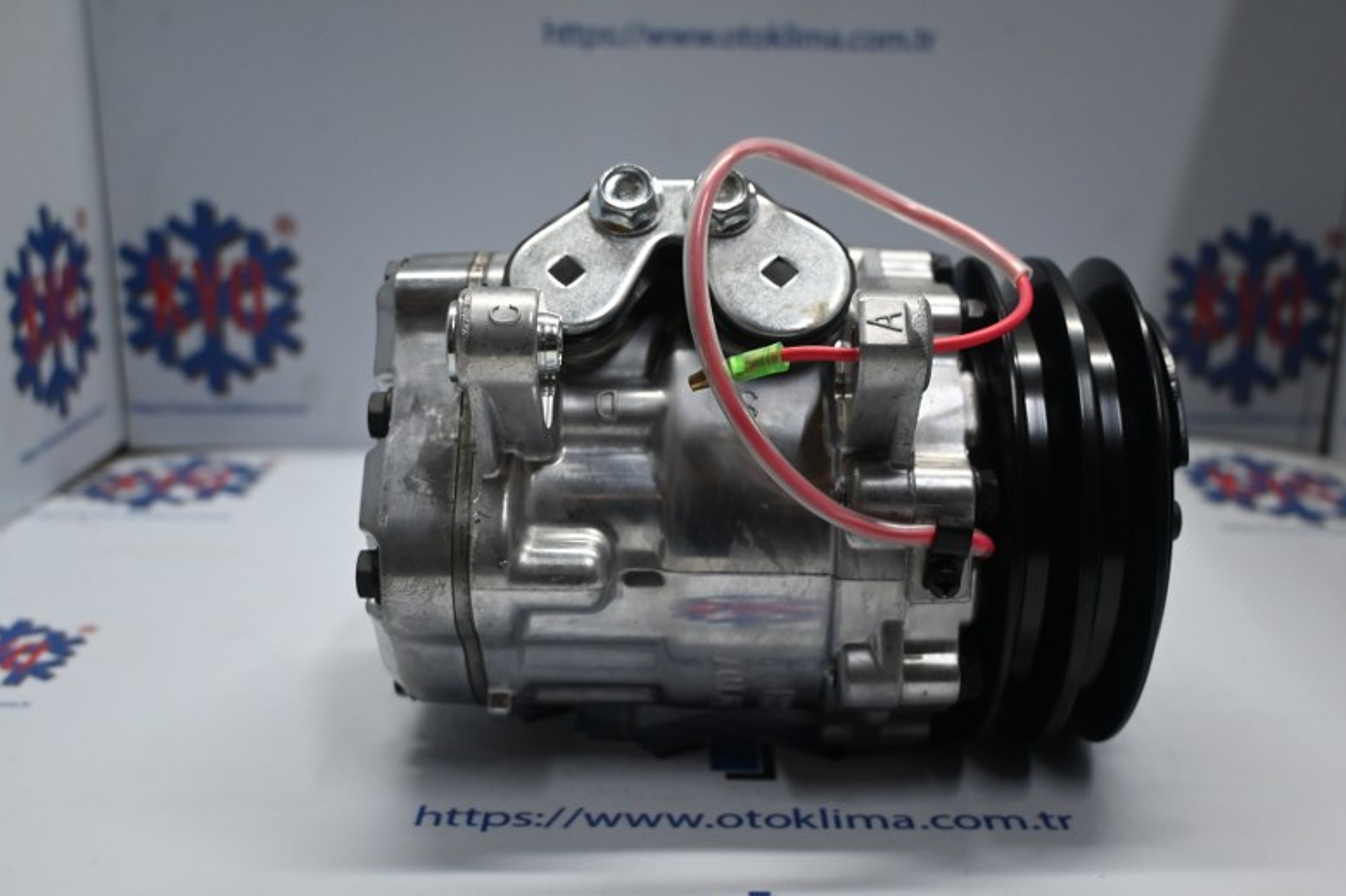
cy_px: 458
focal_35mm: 39
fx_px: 1440
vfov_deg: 34.6
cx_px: 679
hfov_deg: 50.1
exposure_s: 1/125
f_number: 4.2
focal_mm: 25
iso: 800
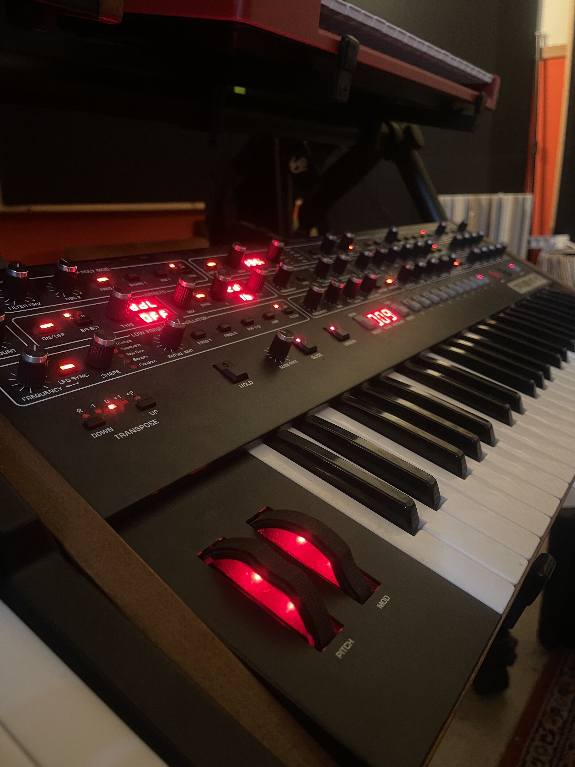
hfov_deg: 54.9
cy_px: 384
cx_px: 288
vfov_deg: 69.4
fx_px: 554
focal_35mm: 25
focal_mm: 5.1
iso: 1000
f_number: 1.6
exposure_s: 1/21
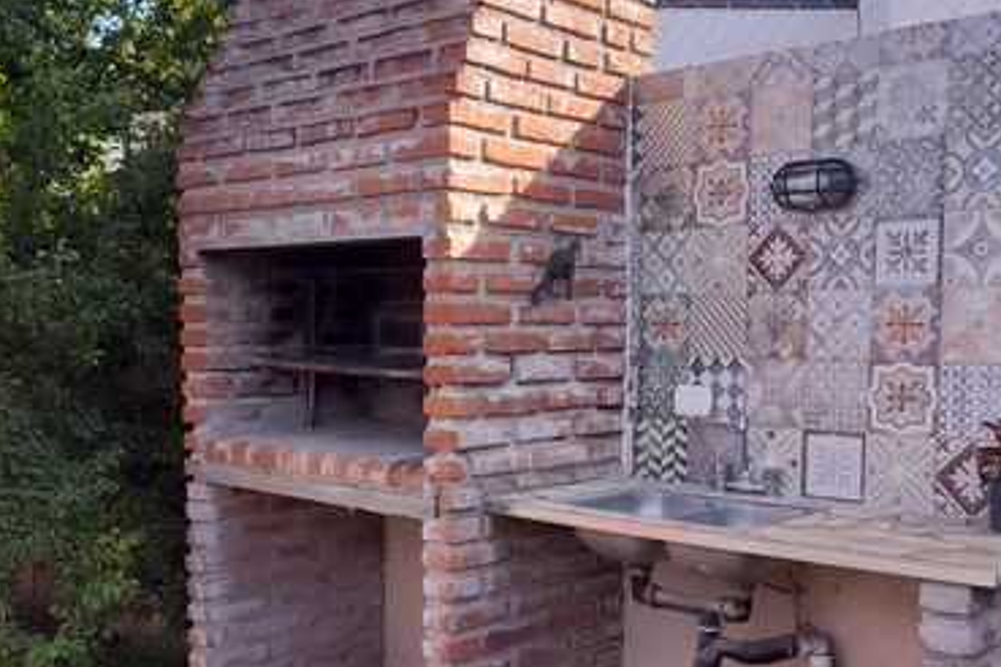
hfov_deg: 59.9
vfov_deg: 42.2
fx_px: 862
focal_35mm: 31
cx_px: 586
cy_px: 380
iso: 20
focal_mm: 4.6
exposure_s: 1/140
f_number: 2
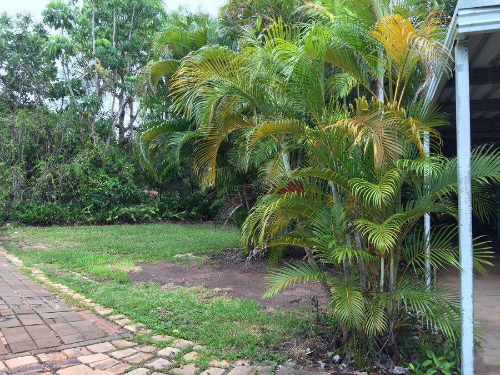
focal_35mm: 29
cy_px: 188
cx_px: 250
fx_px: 419
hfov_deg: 61.7
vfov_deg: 48.2
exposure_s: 1/100
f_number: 2.2
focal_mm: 4.15
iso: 32
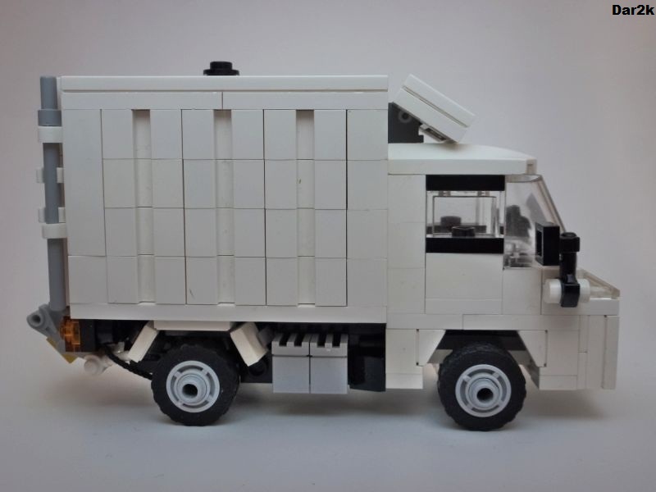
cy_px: 246
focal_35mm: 36
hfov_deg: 51.4
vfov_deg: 39.7
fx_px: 682
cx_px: 328
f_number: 3.7
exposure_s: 1/10
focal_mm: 6.4
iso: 400
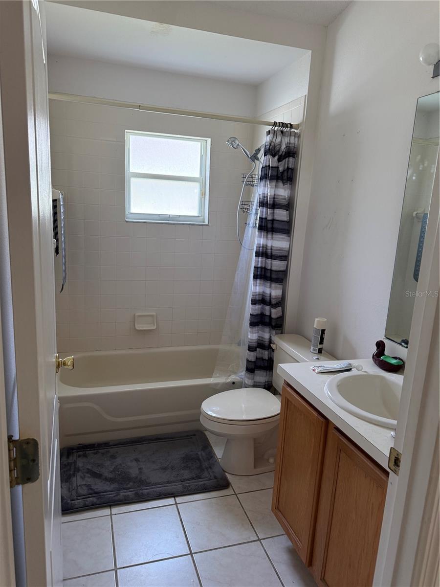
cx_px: 220
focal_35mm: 24
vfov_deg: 71.6
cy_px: 294
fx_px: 407
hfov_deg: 56.8
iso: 200
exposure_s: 1/99
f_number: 1.78
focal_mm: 6.76
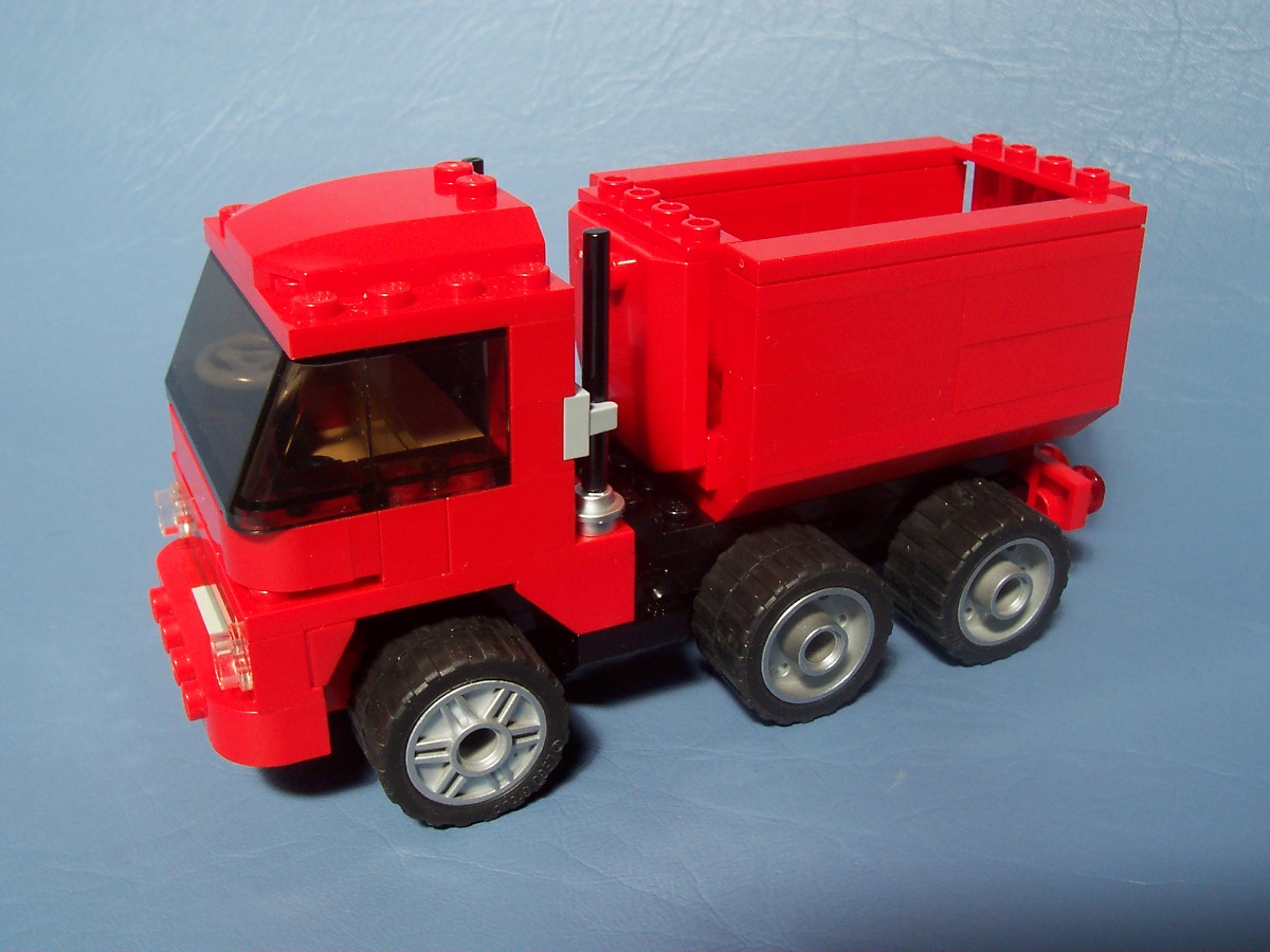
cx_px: 635
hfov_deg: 50.1
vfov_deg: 38.7
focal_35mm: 37
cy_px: 476
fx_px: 1357
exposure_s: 1/180
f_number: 5.6
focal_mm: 5.6
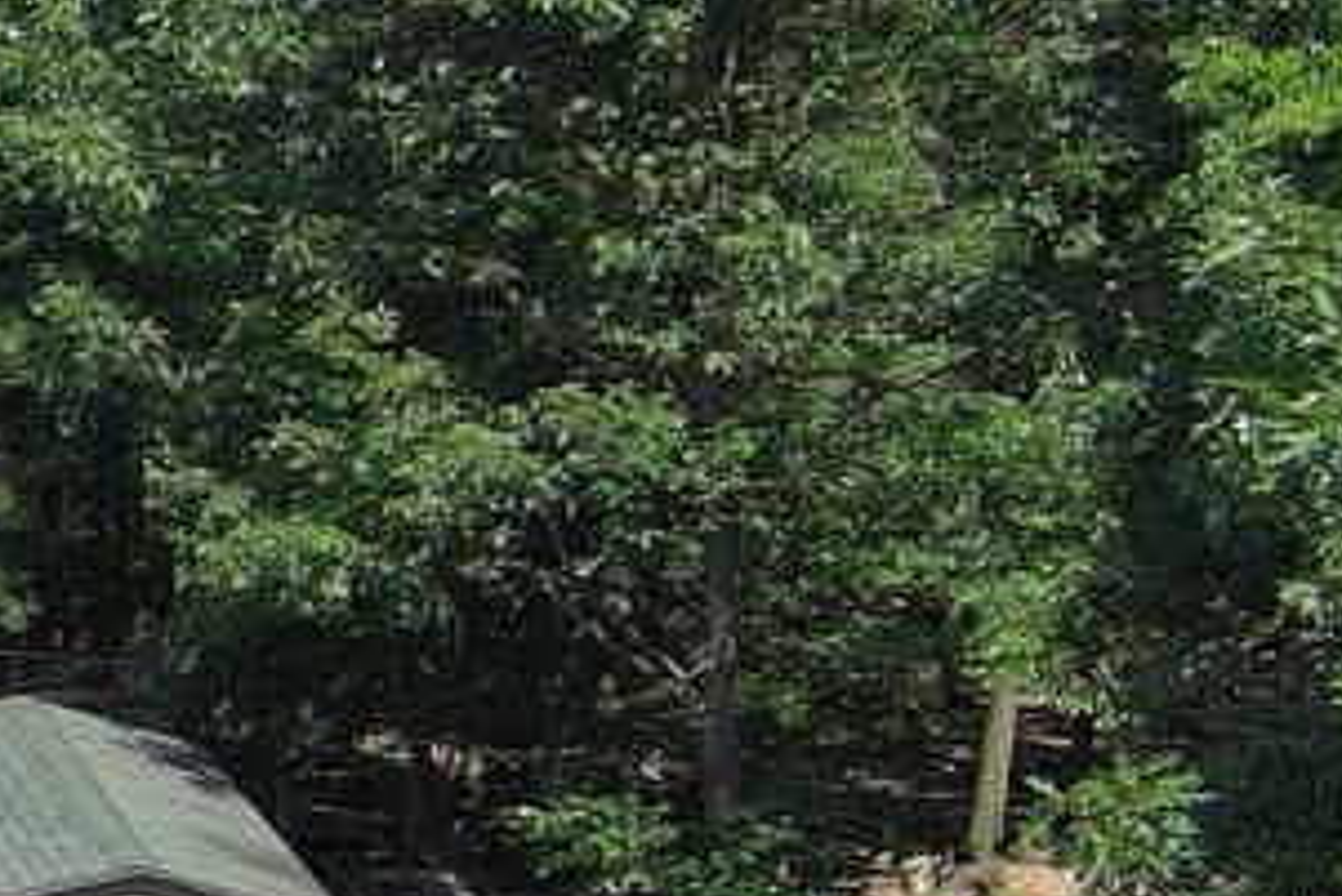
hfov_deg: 8.5
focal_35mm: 197
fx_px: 7347
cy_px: 435
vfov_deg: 7.0
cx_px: -2898
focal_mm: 10.57
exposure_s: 1/829
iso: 100
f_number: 2.8
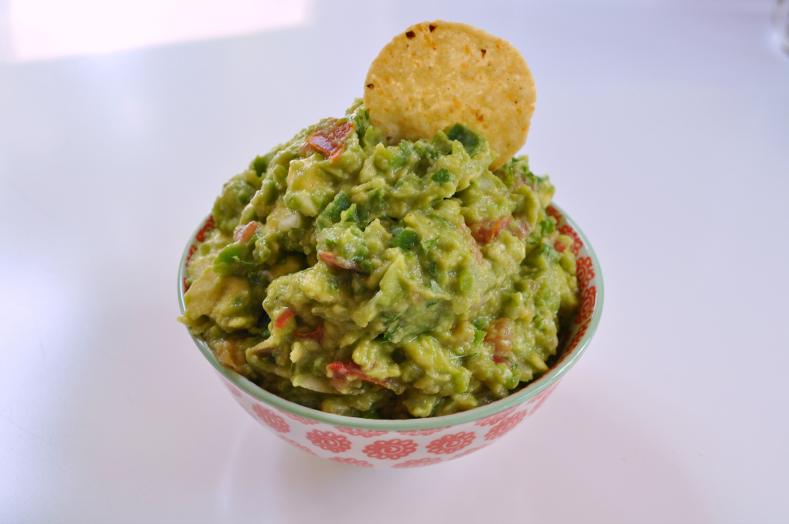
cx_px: 394
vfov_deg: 34.1
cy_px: 262
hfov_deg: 49.6
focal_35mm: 39
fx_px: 854
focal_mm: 26
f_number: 7.1
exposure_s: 1/20
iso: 280
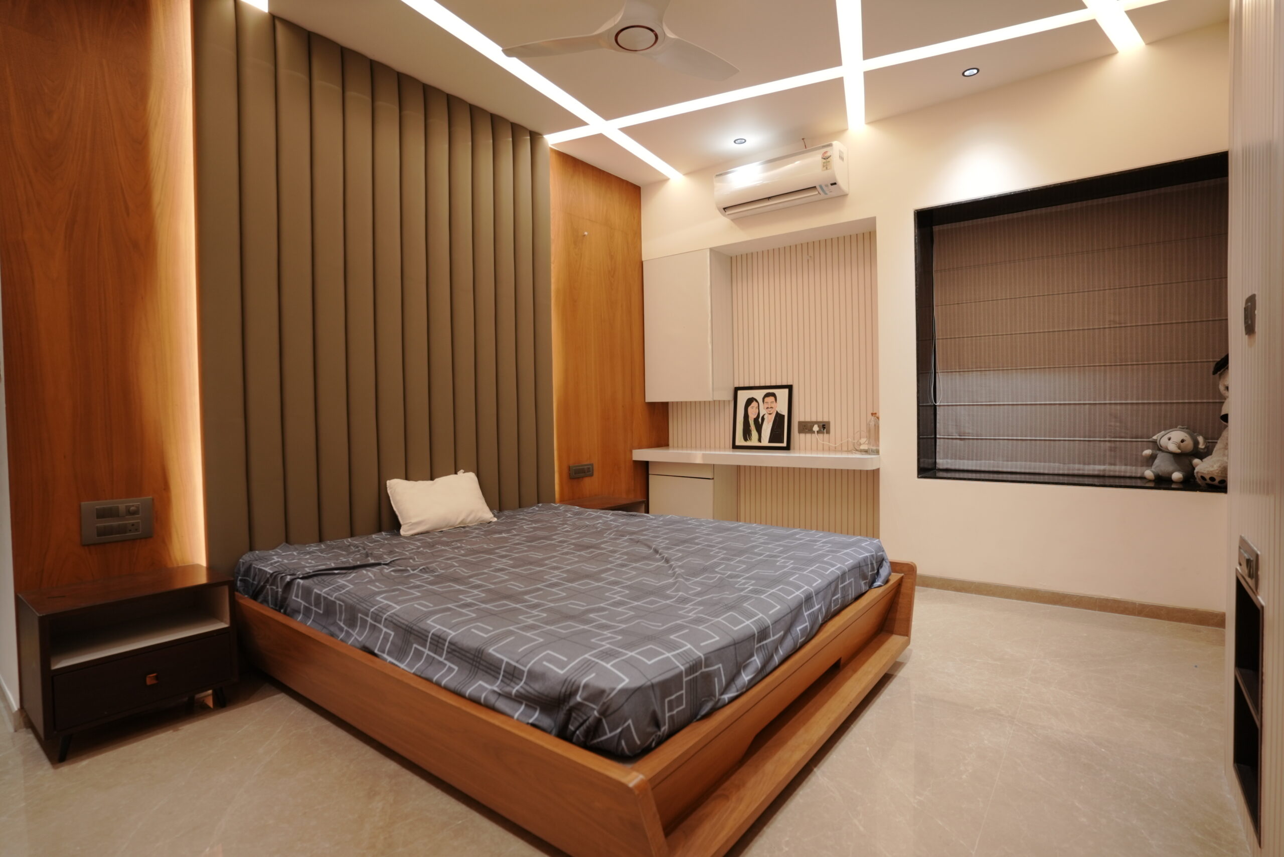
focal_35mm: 17
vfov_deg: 70.5
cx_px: 642
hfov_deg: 93.2
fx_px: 607
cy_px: 428
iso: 500
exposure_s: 1/125
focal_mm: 17
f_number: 2.8
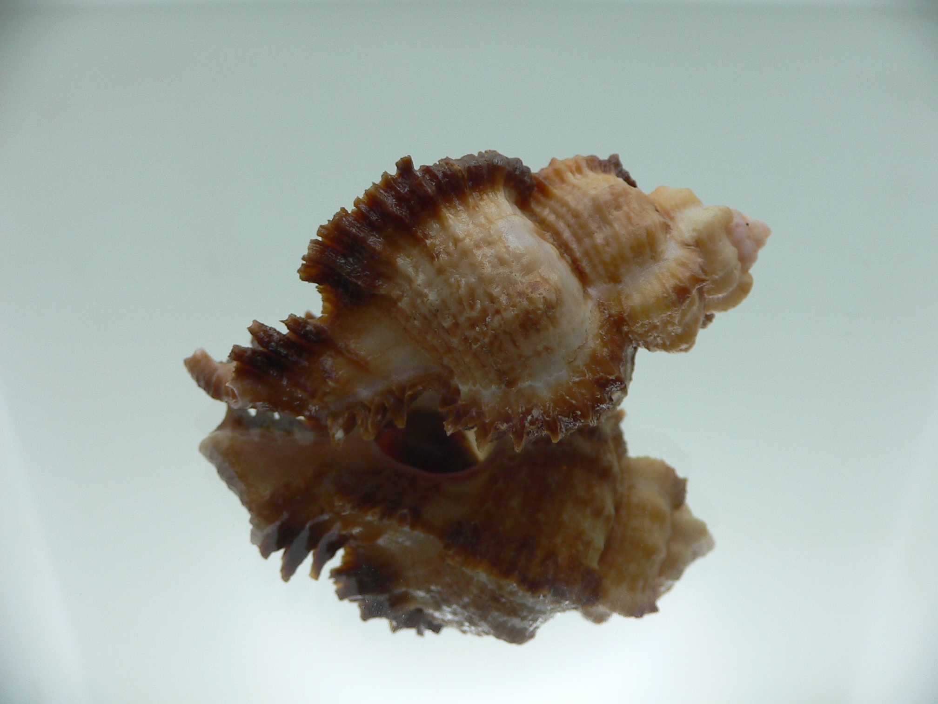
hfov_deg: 52.6
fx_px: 948
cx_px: 469
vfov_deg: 40.7
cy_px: 352
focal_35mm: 35
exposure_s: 1/60
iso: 80
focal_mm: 4.6
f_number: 2.8
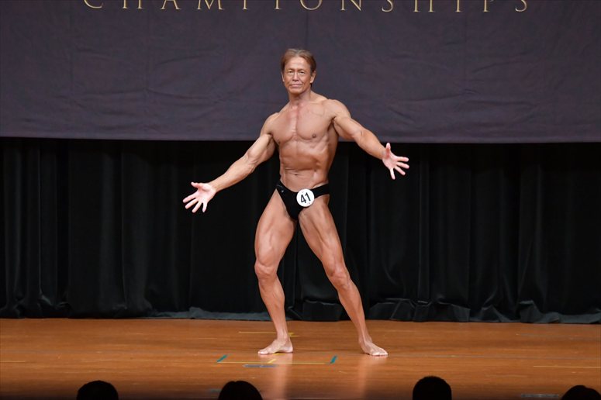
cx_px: 300
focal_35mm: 255
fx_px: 4255
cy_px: 200
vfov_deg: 5.4
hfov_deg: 8.1
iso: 5000
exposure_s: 1/400
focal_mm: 170
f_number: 5.6
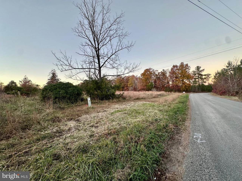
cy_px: 90
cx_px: 121
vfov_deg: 85.7
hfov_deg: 102.1
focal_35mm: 14
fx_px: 98
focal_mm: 2.22
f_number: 2.2
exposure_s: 1/99
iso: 50
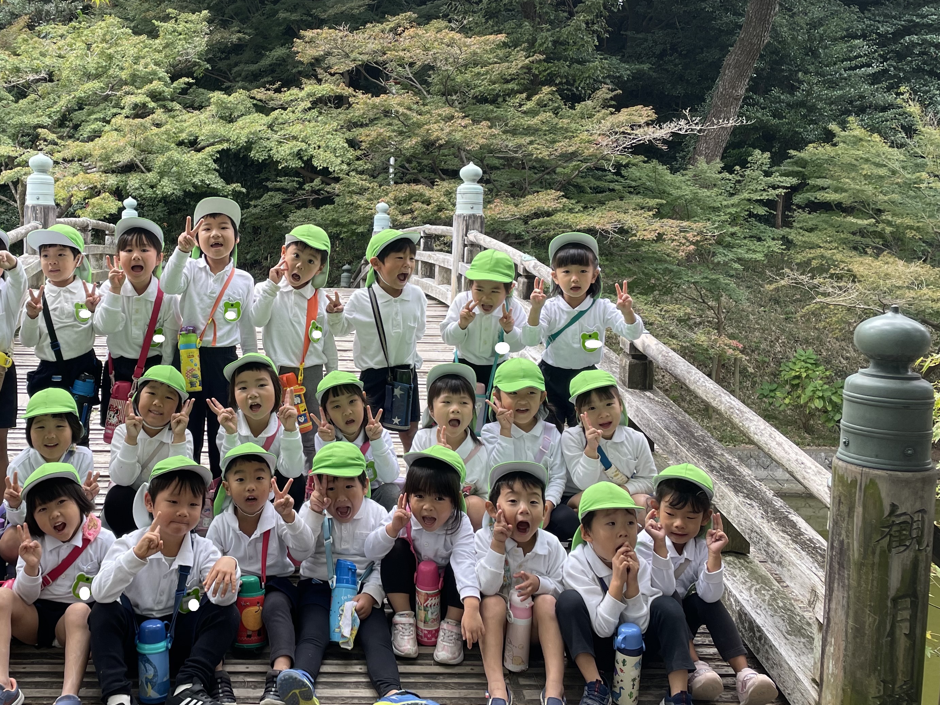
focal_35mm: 38
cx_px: 294
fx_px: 1032
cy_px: 300
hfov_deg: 48.0
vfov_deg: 37.6
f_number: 1.6
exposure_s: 1/133
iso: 32
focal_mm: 4.2
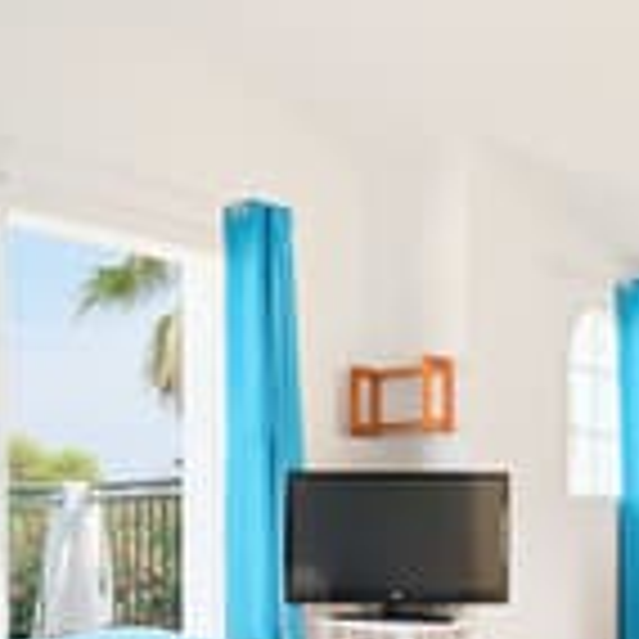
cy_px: 603
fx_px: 898
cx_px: 135
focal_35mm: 43
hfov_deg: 37.9
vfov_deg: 36.2
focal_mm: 10
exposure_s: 1/55
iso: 800
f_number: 11
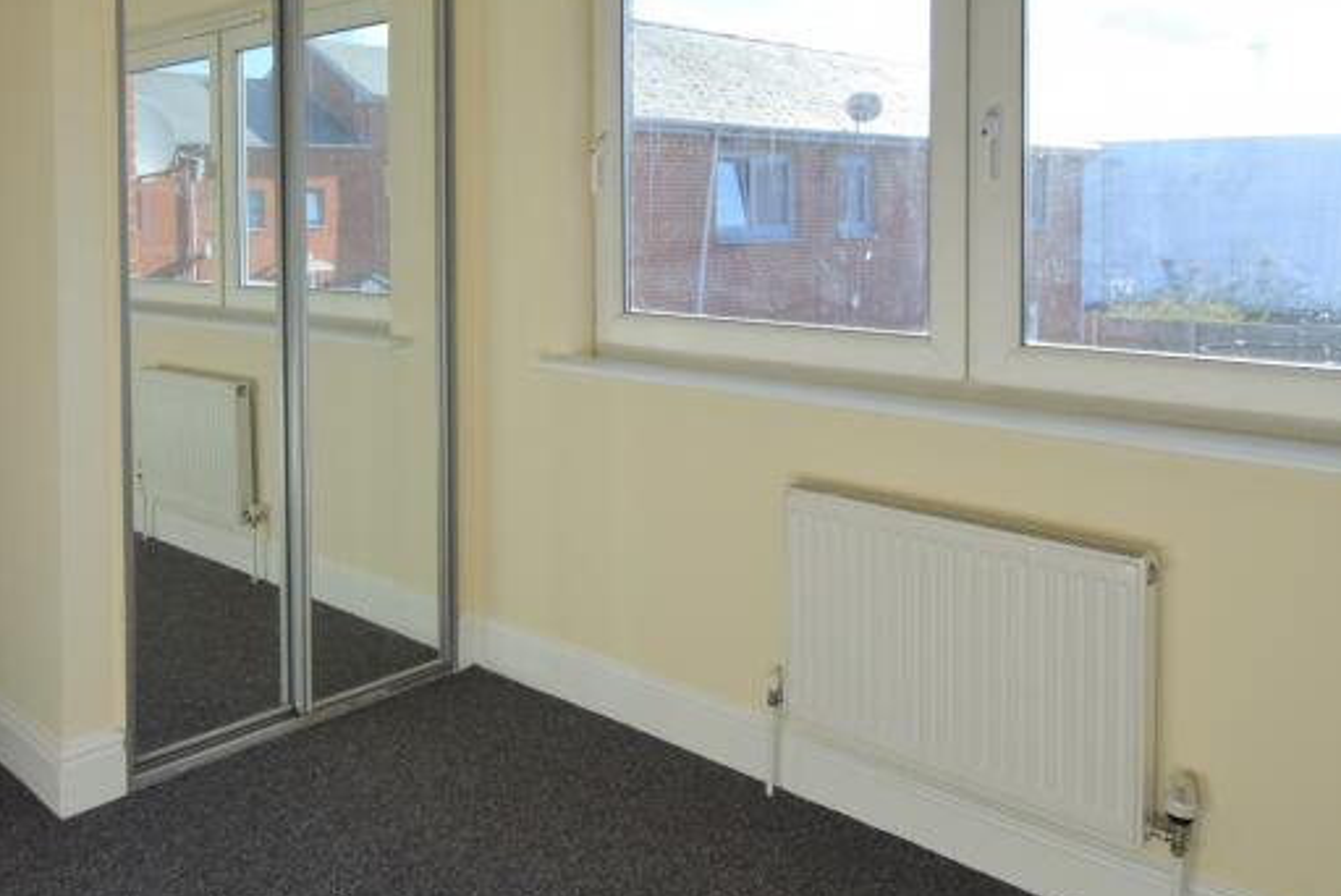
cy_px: 232
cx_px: 498
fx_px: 1118
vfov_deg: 42.4
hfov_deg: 61.0
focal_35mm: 30
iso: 400
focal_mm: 10
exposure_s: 1/1500
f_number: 5.6
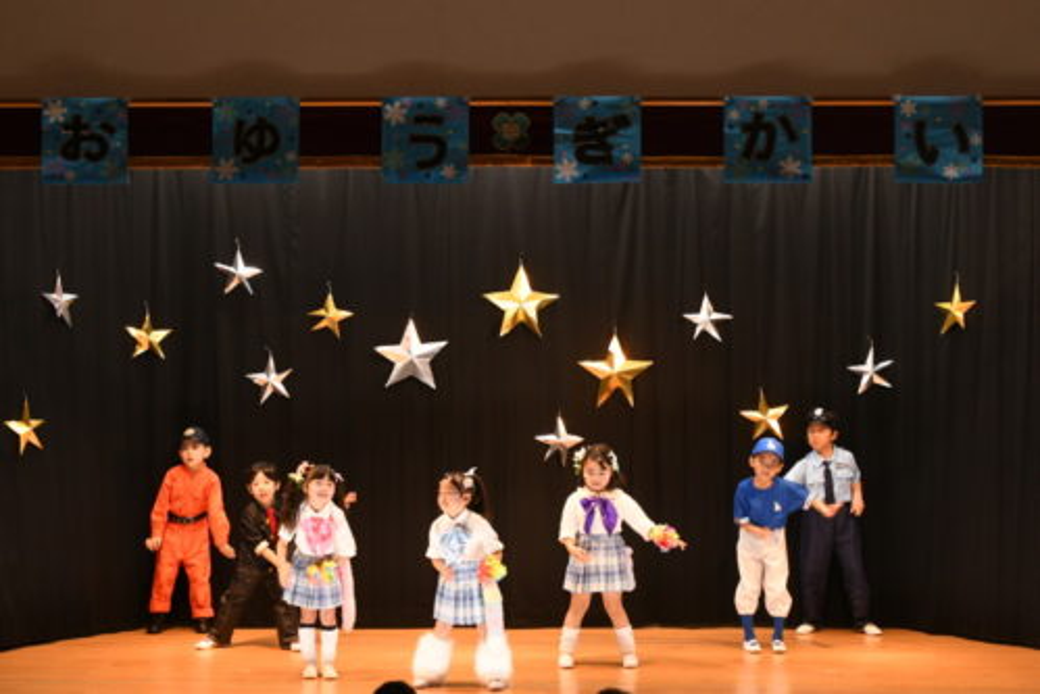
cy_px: 347
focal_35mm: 70
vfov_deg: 19.5
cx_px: 520
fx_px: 2023
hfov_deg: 28.8
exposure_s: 1/80
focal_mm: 35
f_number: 5.6
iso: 1400
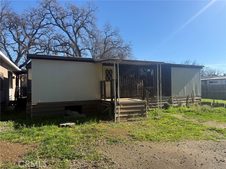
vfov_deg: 56.8
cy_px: 84
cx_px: 113
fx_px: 157
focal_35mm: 24
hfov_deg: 71.6
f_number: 1.78
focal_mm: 6.76
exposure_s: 1/2703
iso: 80
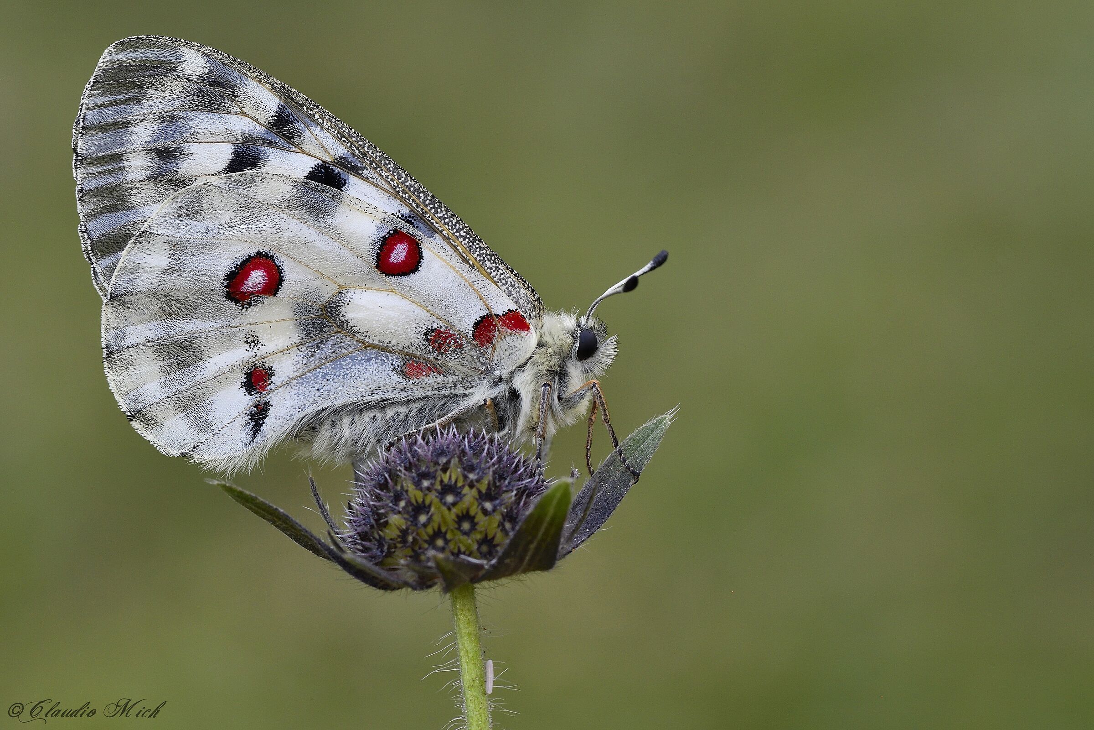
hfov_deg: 13.0
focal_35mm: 158
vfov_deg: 8.7
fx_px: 4786
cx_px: 547
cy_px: 365
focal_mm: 105
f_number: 13
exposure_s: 1/80
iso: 500
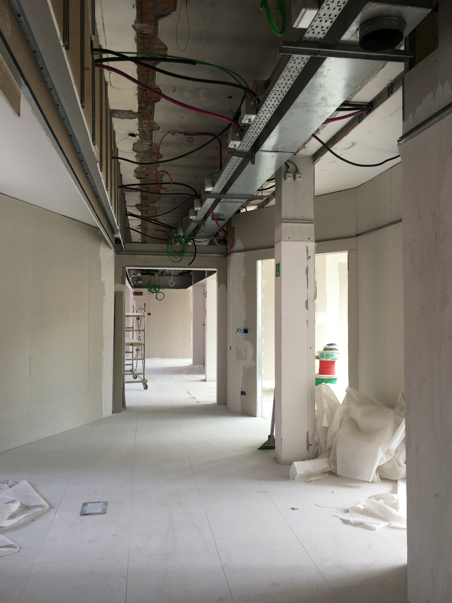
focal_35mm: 29
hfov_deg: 48.2
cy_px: 302
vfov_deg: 61.7
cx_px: 226
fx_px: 505
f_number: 2.2
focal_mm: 4.15
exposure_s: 1/50
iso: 25
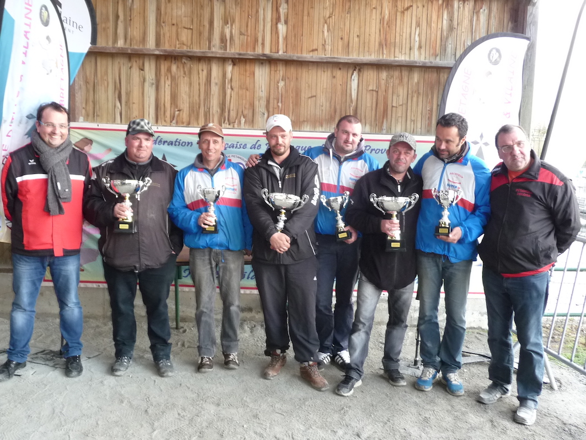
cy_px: 220
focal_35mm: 33
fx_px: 559
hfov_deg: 55.4
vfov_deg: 42.9
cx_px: 293
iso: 250
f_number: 3.3
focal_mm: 4.7
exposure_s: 1/30
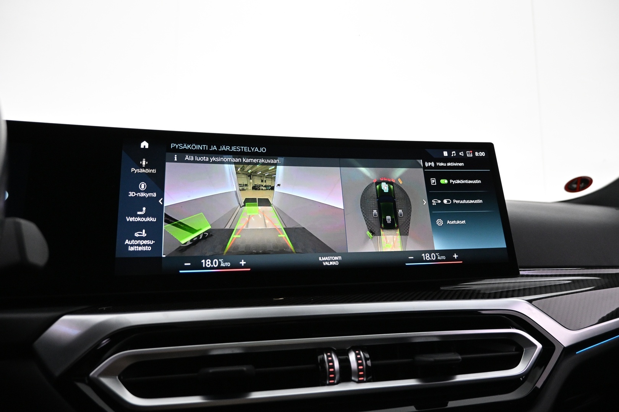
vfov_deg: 53.1
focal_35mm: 24
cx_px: 310
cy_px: 206
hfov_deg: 73.7
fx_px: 413
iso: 1600
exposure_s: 1/50
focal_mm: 16
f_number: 3.5
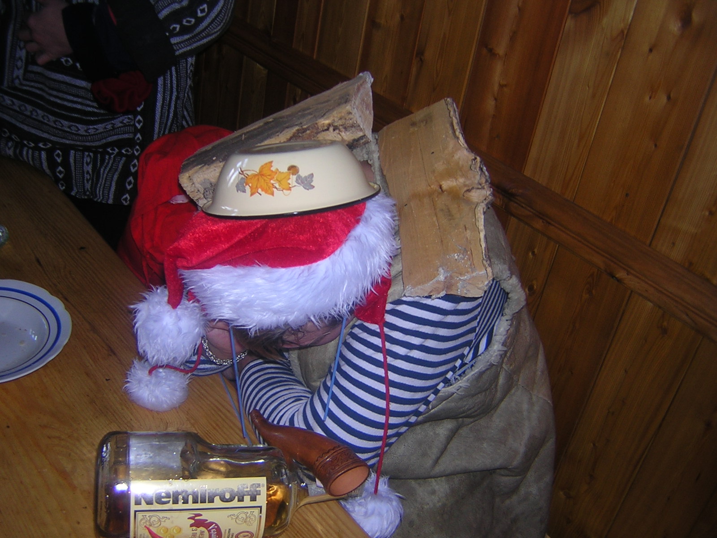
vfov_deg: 39.7
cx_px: 358
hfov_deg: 51.4
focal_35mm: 36
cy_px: 269
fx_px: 746
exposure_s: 1/60.1
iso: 100
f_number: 2.6
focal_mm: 4.7
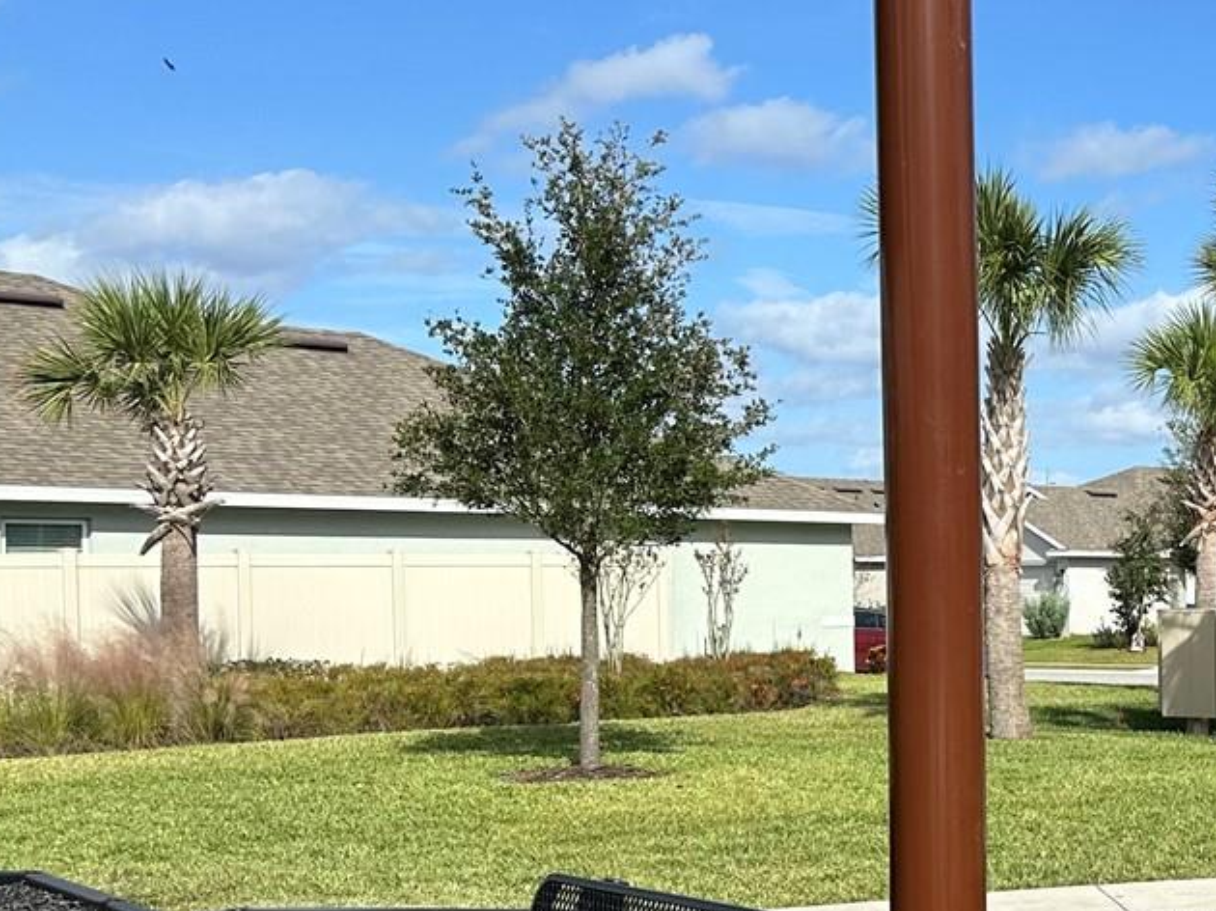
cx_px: 1457
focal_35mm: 61
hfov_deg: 27.8
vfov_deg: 23.7
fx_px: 2142
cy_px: 693
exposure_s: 1/4762
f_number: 1.78
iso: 80
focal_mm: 6.86
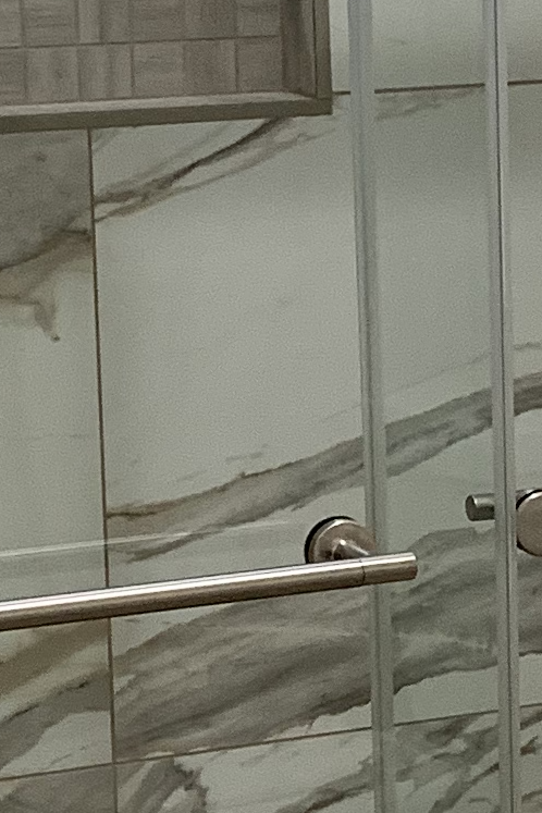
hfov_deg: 9.4
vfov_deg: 14.1
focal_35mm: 146
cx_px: 497
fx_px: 3297
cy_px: 402
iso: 100
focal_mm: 4.25
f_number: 1.8
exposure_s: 1/60
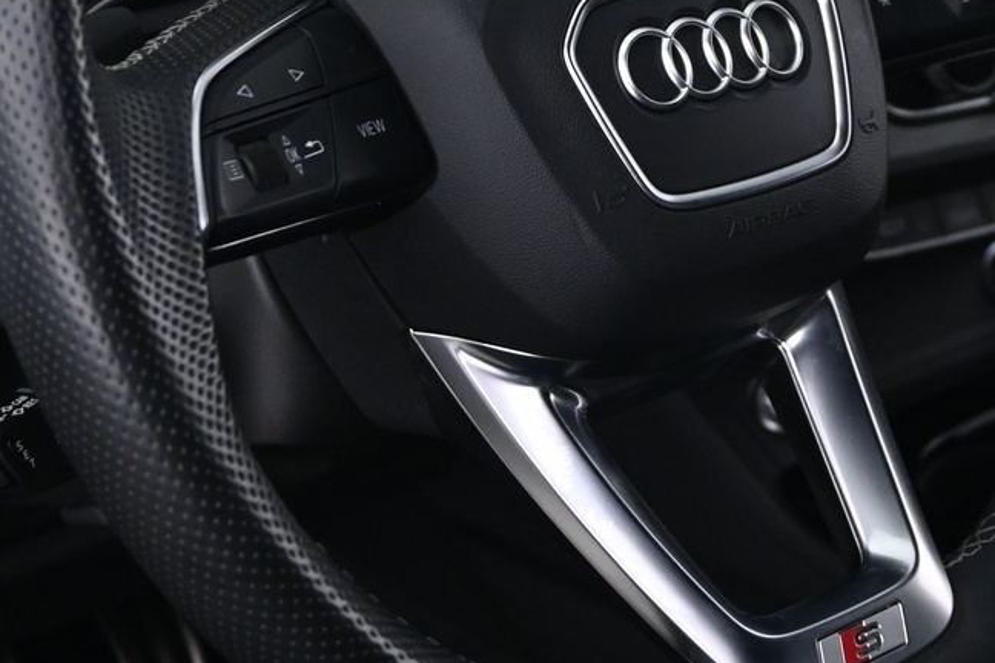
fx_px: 2539
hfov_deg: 22.1
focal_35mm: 92
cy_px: 49
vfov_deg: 14.7
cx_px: 617
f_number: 4.2
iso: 1600
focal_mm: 24.5
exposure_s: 1/10
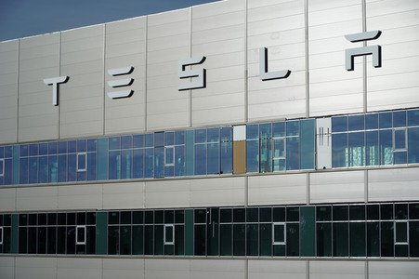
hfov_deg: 23.9
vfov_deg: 16.0
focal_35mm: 85
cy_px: 140
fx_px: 989
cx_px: 210
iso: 100
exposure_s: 1/250
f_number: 8
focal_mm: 85
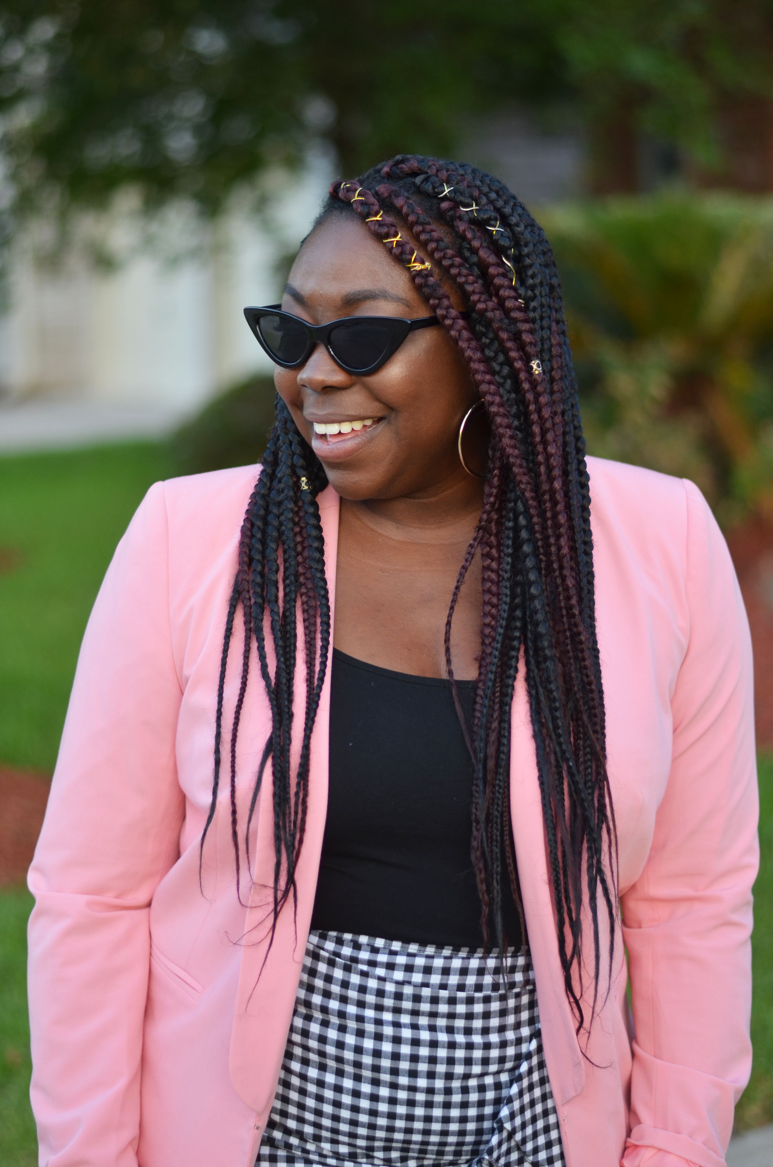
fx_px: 2426
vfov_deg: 27.0
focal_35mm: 75
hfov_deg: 18.1
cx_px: 386
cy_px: 584
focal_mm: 50
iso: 320
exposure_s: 1/750
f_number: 1.8
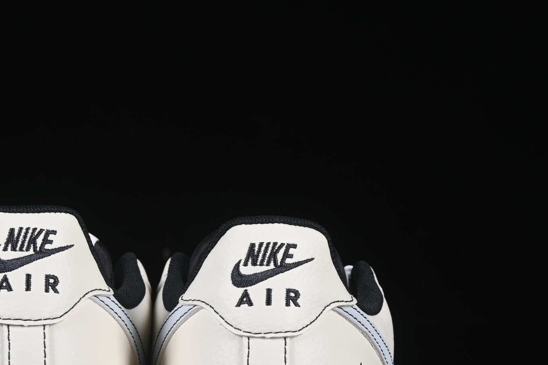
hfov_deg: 13.4
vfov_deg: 8.9
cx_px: 161
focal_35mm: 153
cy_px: 310
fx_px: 2329
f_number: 8
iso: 160
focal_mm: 50
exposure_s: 1/80
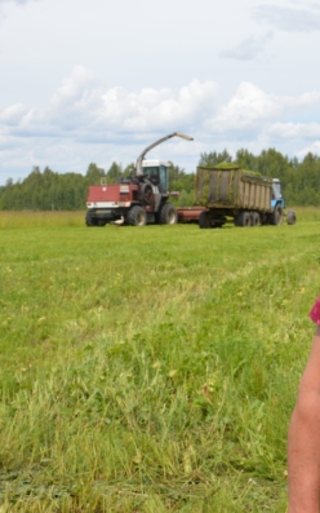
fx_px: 806
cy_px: 257
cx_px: 357
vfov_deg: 35.2
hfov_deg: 21.2
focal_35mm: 58
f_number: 8
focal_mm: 25
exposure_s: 1/250
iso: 100
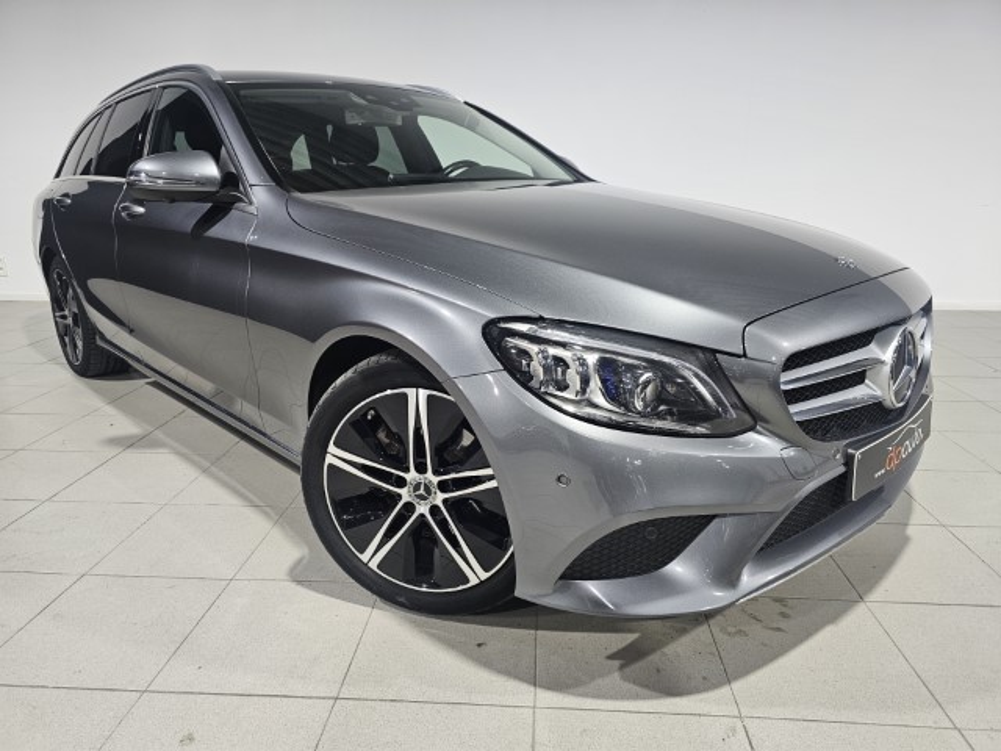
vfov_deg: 58.9
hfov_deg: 73.9
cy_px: 376
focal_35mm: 23
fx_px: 665
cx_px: 500
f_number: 1.7
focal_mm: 6.3
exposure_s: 1/100
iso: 125
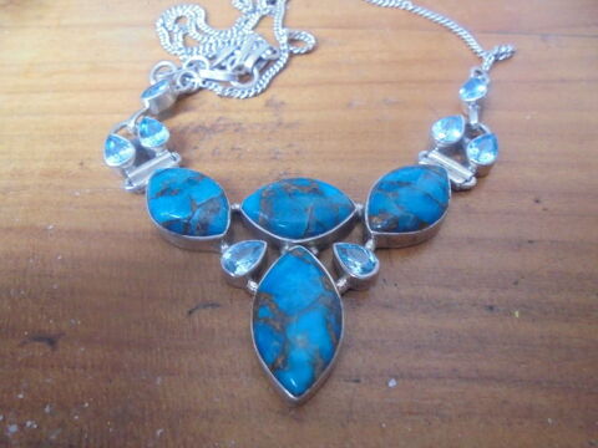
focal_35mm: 26
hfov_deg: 67.3
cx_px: 299
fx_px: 449
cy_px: 224
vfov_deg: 53.1
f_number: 3.5
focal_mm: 4.6
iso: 640
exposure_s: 1/20
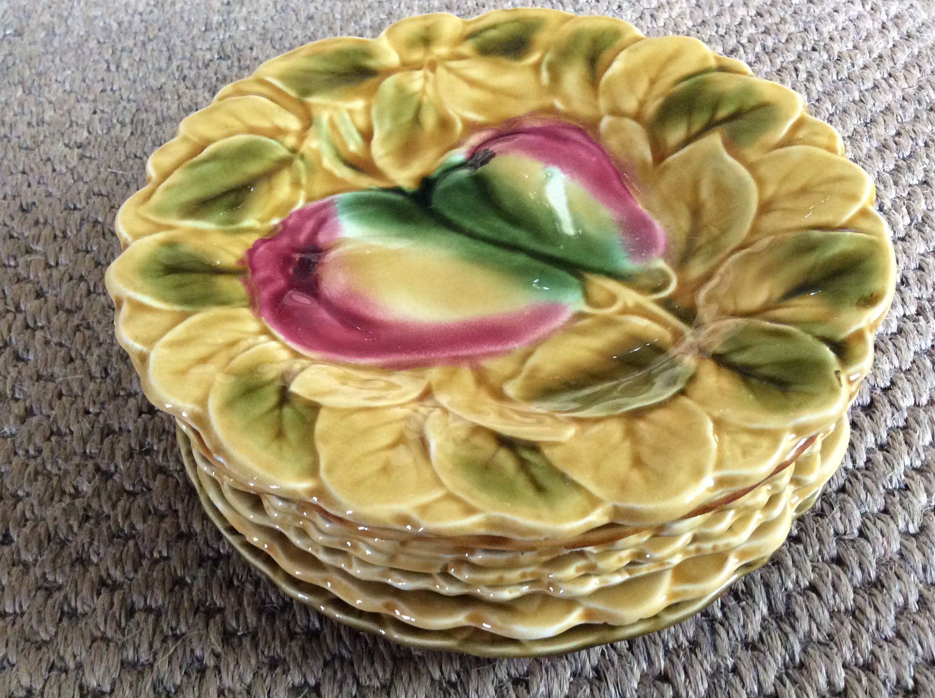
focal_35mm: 36
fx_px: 971
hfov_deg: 51.4
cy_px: 369
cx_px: 469
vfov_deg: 39.5
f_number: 2.4
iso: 250
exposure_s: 1/25
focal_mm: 3.3
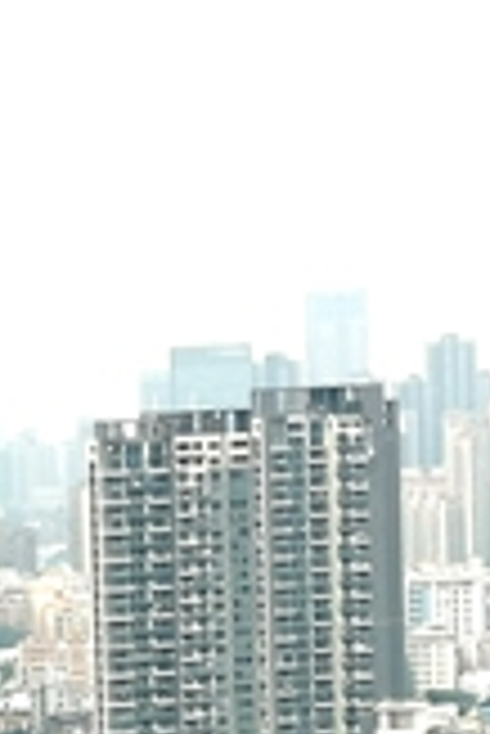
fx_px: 5093
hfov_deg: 5.3
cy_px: 937
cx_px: -773
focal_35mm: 250
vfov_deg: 8.1
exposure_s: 1/1214
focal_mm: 5.58
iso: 50
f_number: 1.8
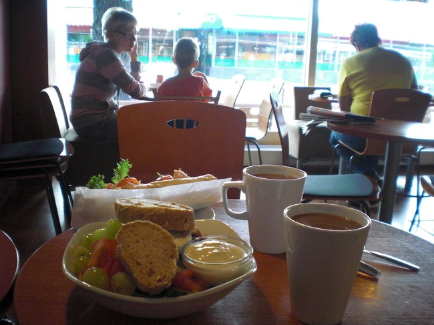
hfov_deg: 49.0
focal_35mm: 38
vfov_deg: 37.7
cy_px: 162
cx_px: 217
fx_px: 476
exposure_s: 1/80
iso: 400
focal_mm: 6.3
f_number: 3.1
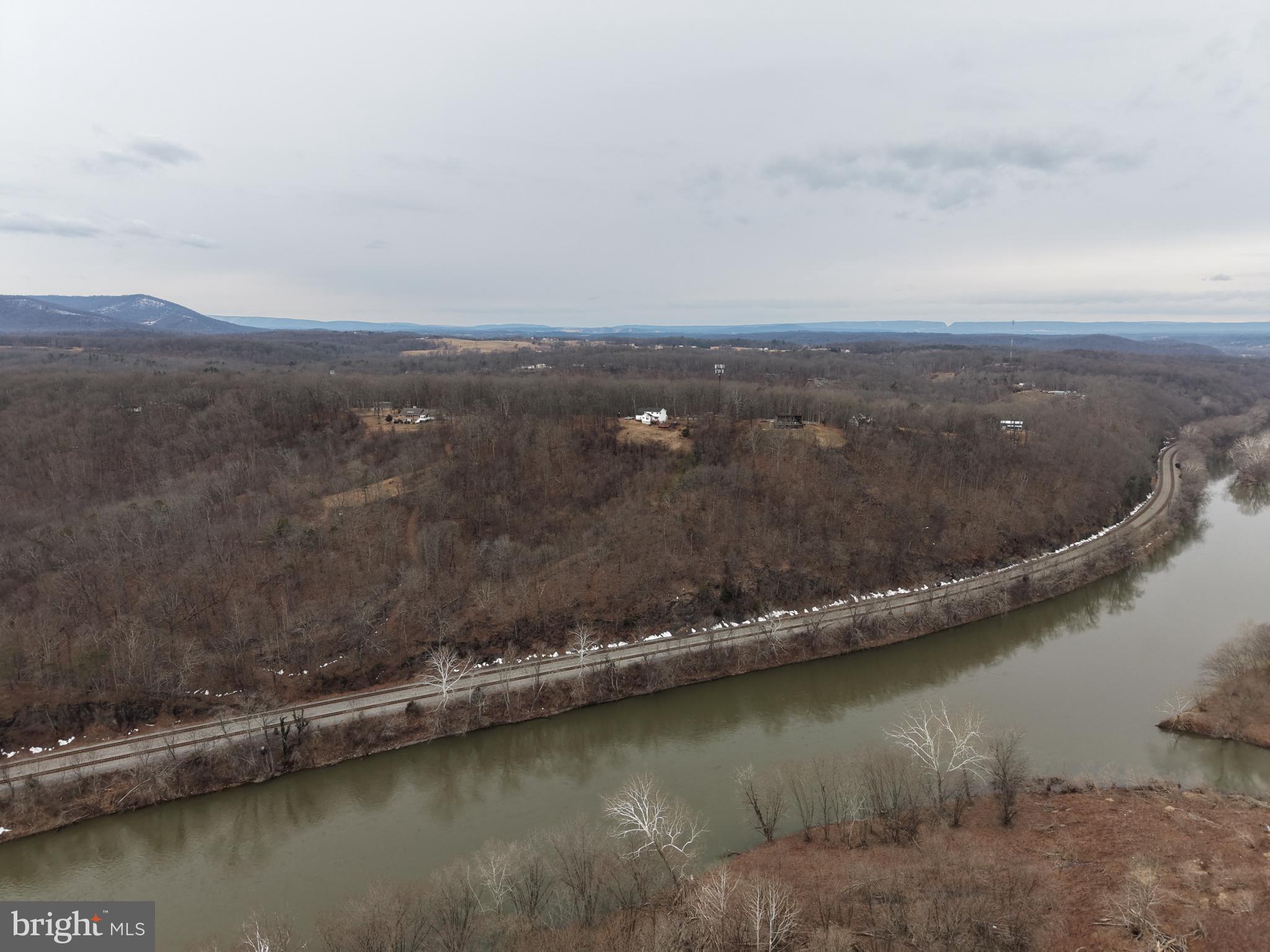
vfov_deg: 56.8
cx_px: 635
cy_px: 476
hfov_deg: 71.6
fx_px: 881
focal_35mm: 24
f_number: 1.8
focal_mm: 8.67
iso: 200
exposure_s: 1/1000
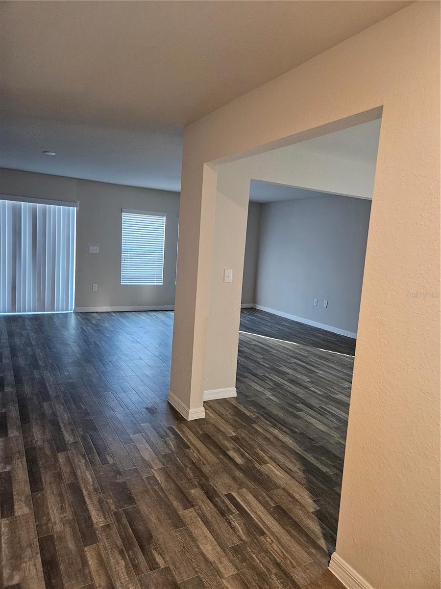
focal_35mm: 23
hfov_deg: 58.9
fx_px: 391
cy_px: 294
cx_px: 220
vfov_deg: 73.9
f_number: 1.8
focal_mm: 5.4
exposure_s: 1/120
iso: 800
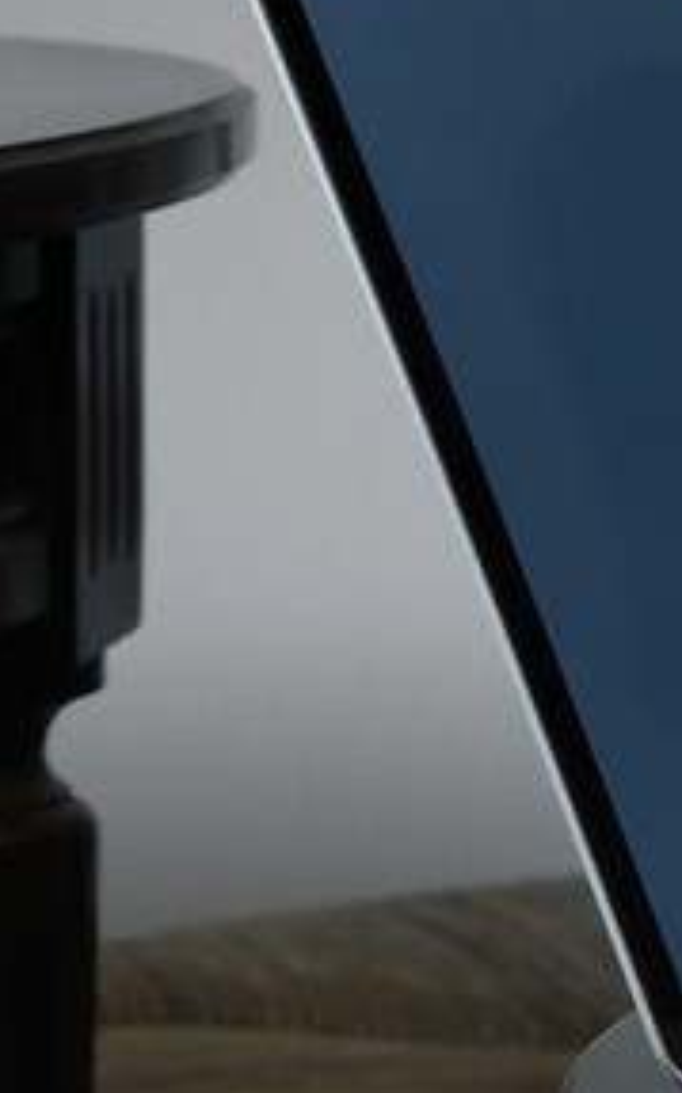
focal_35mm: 227
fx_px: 6761
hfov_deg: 5.0
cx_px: 2911
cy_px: -270
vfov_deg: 9.1
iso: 2000
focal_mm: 40
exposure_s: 1/30
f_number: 5.6
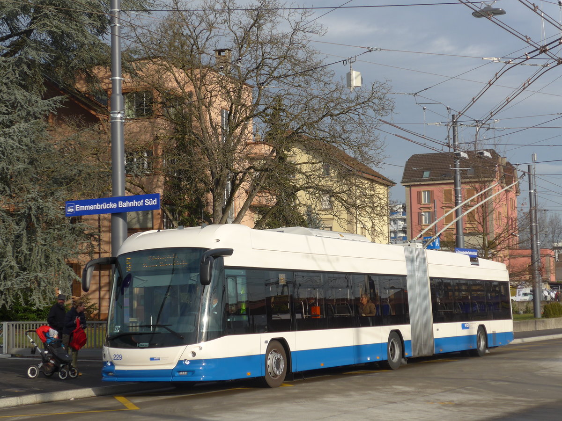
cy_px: 210
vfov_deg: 23.7
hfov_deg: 31.2
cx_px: 281
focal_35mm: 62
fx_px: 1007
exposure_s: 1/1000
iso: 80
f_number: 3.7
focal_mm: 12.7
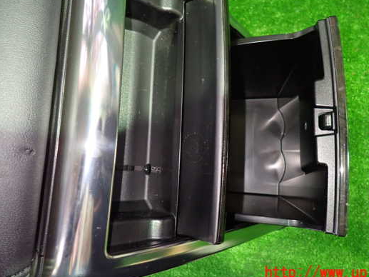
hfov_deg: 61.4
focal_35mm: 29
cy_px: 121
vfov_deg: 48.1
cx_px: 212
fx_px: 309
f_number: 2
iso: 800
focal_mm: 4.5
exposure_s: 1/25
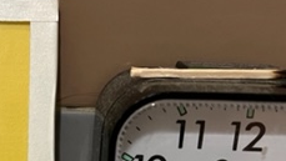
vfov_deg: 14.7
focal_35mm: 79
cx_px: 36
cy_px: 203
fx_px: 599
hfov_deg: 26.1
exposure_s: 1/60
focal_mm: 5.7
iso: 200
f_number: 1.5
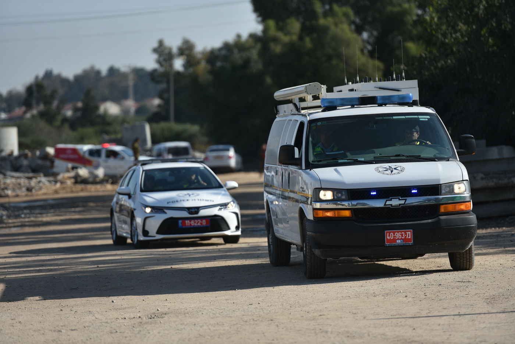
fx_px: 2862
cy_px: 172
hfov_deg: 10.3
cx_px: 258
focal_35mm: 200
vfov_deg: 6.9
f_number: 2.8
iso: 125
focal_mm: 200
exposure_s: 1/3200
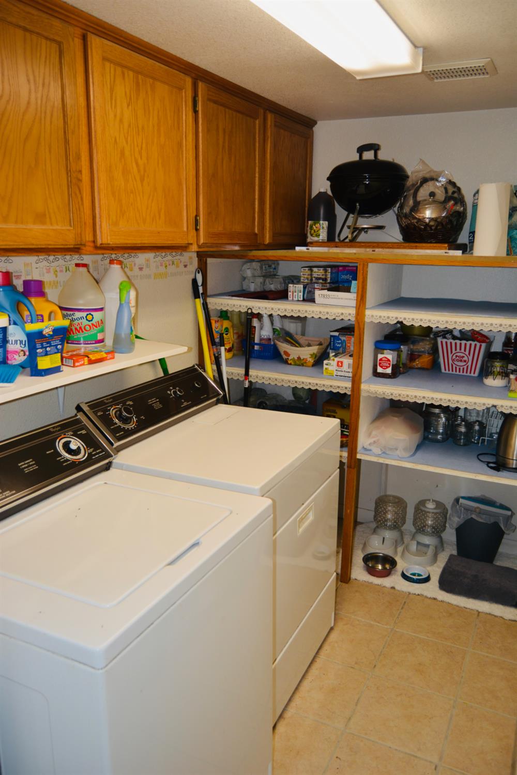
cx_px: 258
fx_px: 582
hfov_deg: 47.9
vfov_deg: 67.4
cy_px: 388
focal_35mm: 27
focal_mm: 18
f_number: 3.5
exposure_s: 1/160
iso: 200
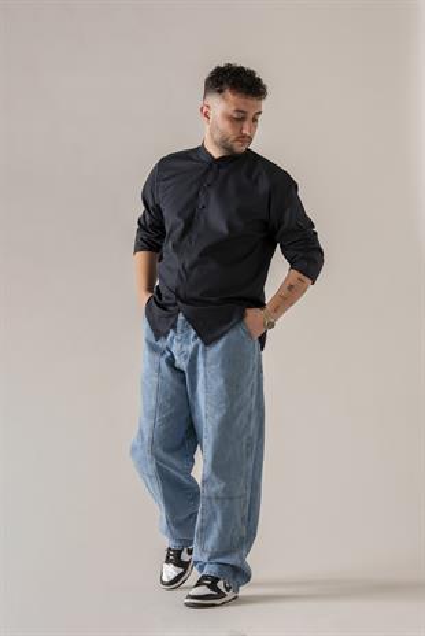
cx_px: 212
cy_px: 318
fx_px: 1945
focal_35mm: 110
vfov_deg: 18.6
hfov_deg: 12.5
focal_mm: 110
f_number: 11
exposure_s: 1/160
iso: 200
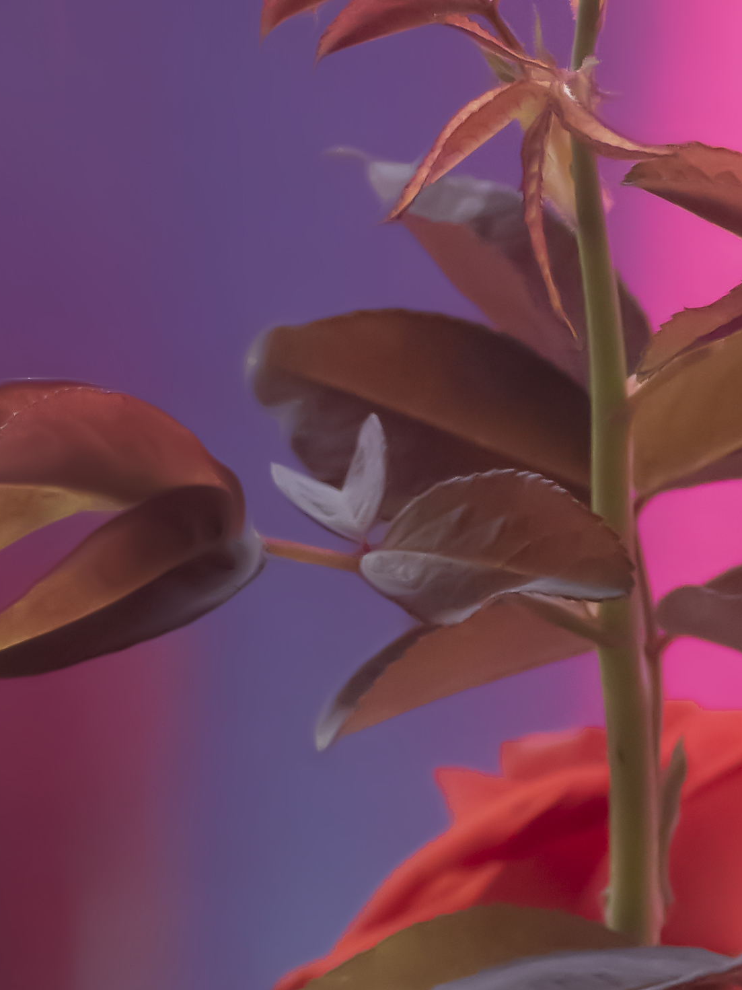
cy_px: 1298
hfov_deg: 3.9
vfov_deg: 5.2
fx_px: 10776
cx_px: 711
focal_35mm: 377
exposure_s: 1/20
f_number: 3.9
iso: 1600
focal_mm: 38.48
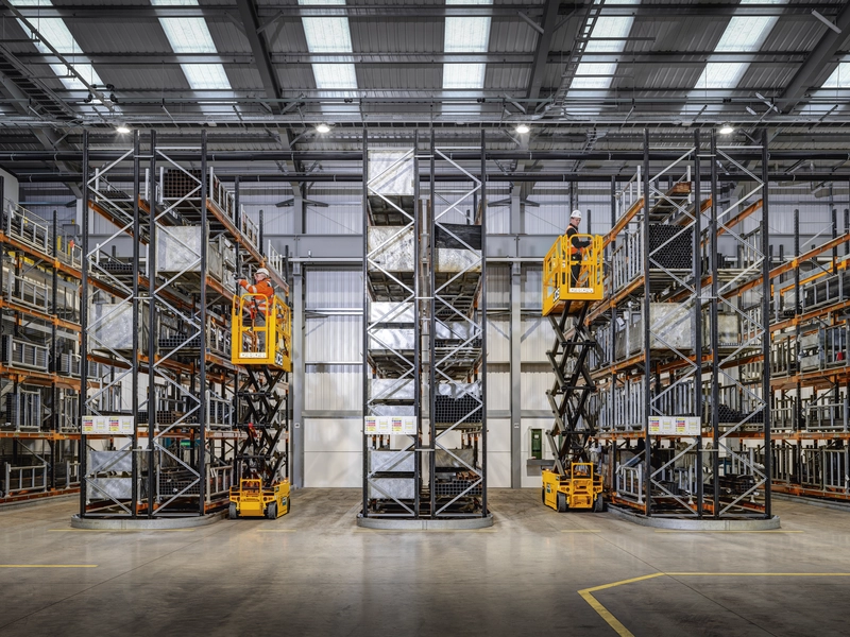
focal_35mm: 32
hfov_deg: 56.8
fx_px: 786
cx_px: 425
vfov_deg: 44.2
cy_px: 318
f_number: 11
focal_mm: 50
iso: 100
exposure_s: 1
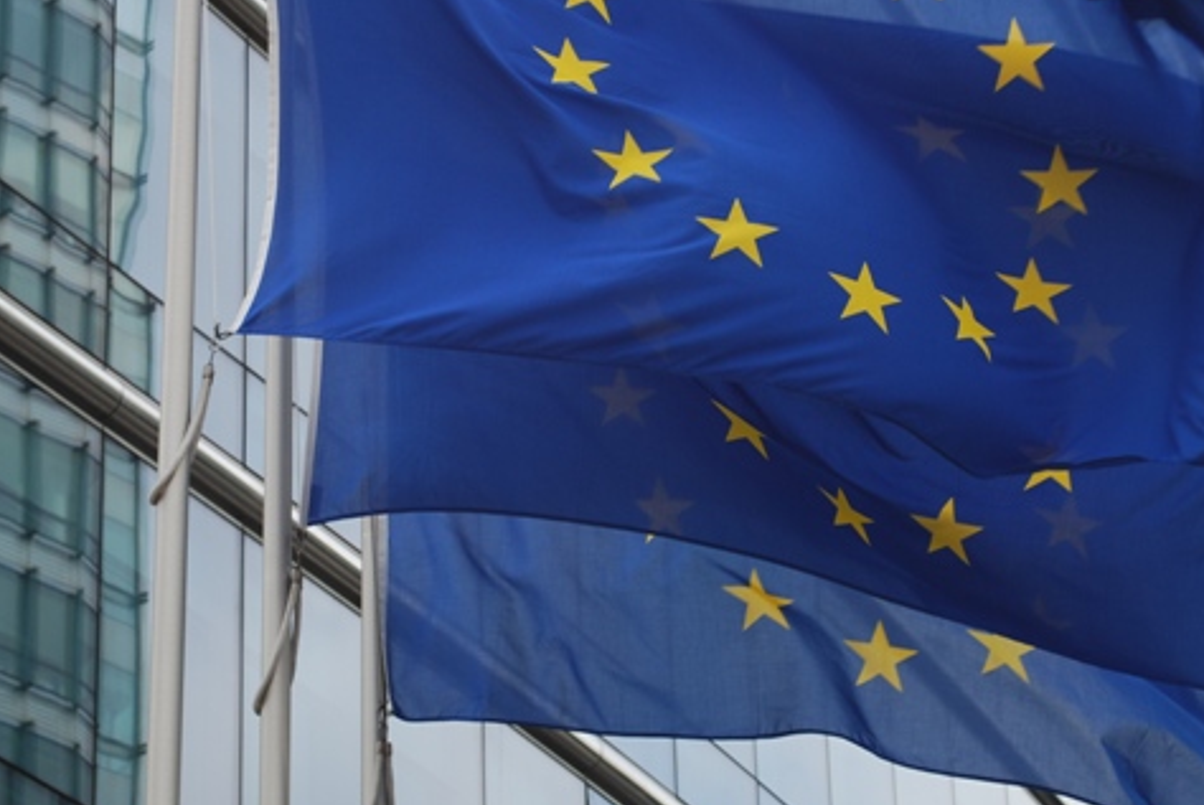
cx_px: 770
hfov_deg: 15.2
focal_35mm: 135
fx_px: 4513
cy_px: 312
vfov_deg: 10.2
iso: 100
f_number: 6.3
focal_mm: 55
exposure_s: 1/160
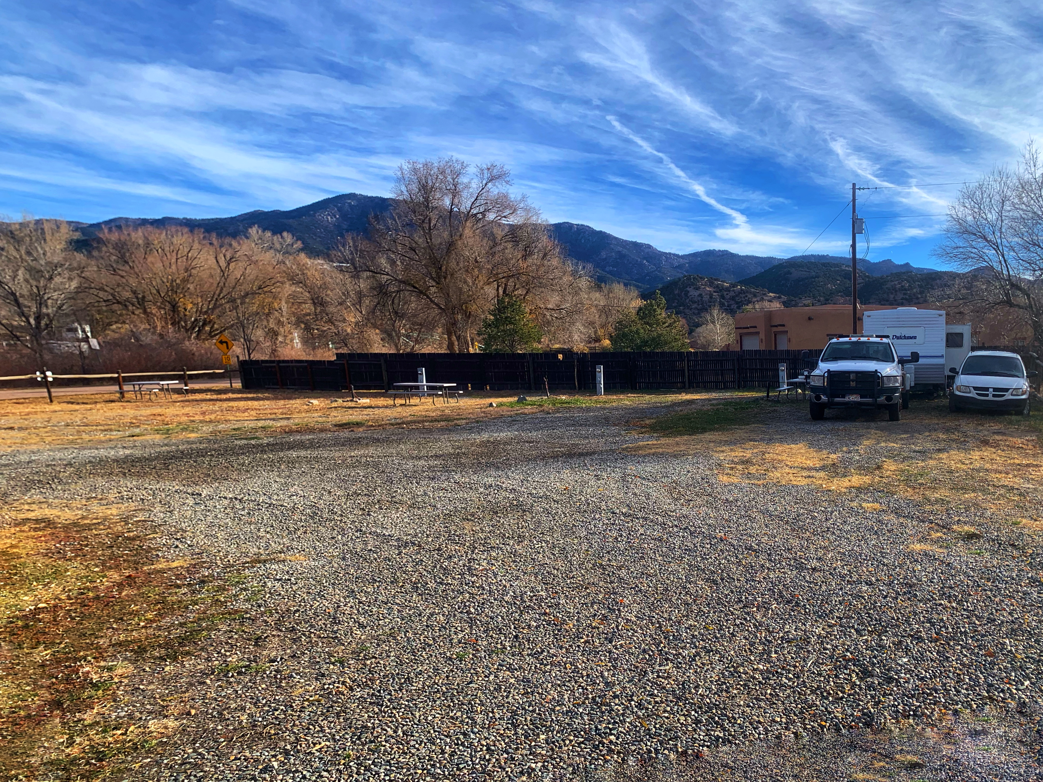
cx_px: 522
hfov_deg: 67.3
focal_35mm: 26
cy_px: 391
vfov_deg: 53.1
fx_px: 783
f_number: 1.8
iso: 25
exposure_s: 1/1661
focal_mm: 4.25
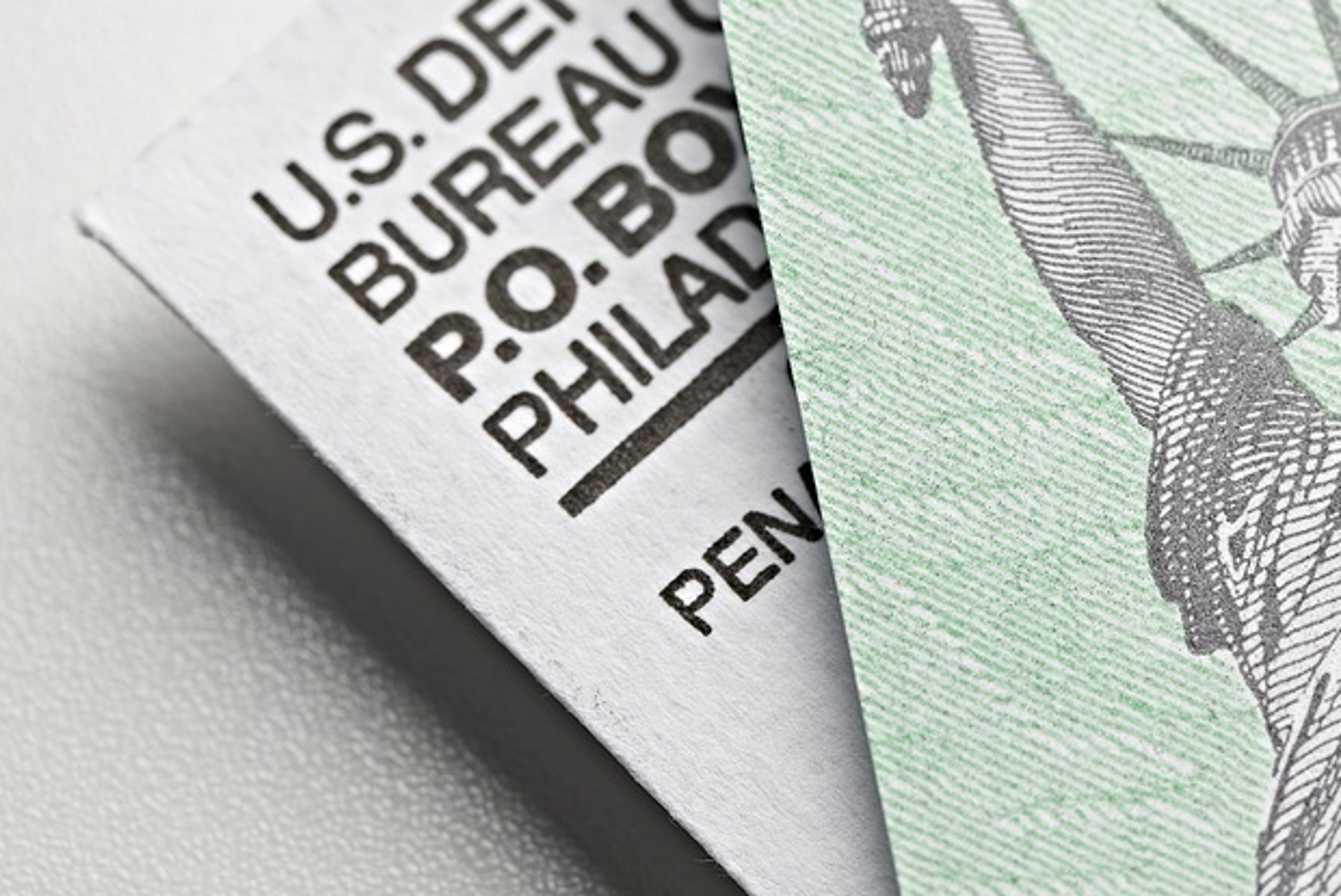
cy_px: 199
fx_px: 7528
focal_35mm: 202
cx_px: 1290
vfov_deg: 6.8
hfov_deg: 10.1
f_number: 8
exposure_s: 1/20
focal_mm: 100
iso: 100
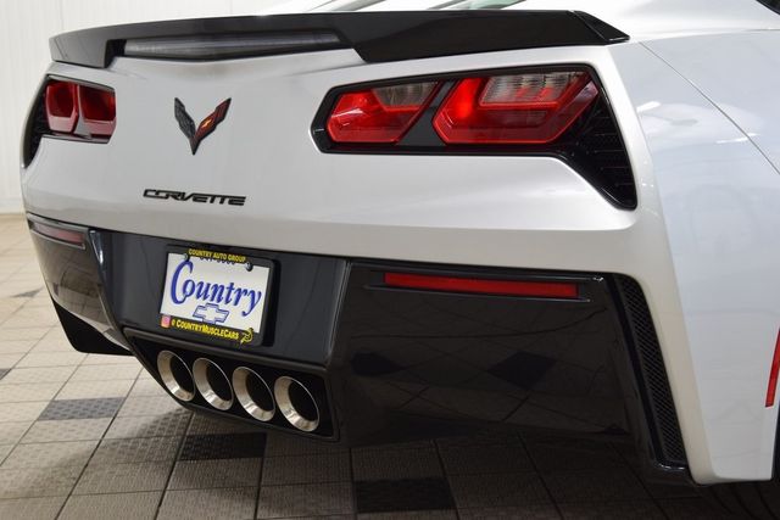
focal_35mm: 60
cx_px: 390
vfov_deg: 22.6
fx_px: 1300
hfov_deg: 33.4
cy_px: 260
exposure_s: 1/15
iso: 560
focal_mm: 40
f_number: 6.3
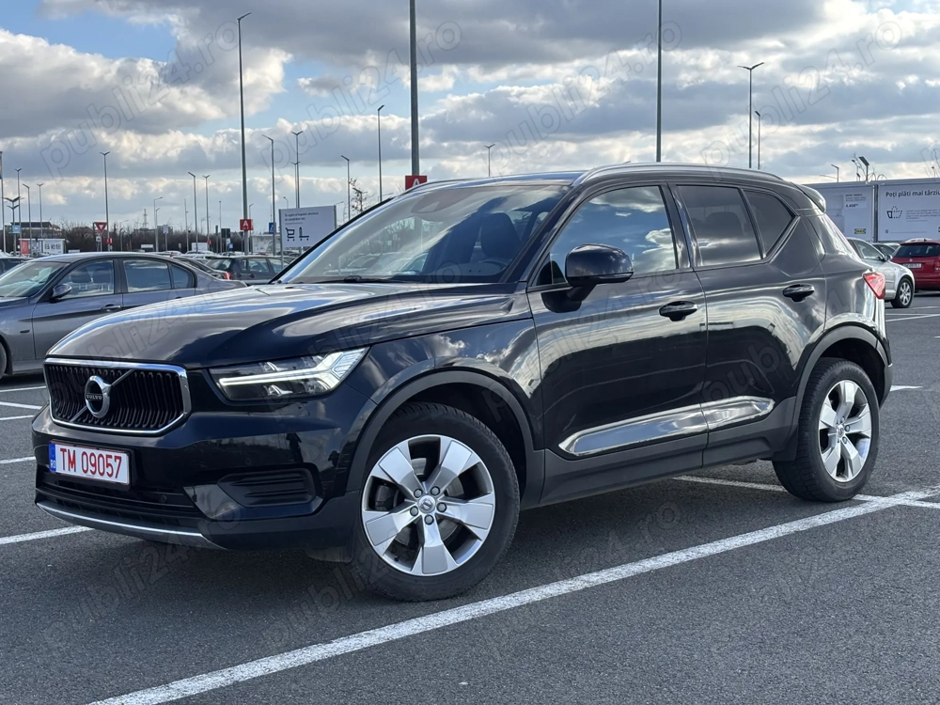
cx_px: 470
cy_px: 352
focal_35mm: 52
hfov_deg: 36.8
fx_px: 1412
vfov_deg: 28.0
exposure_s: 1/1311
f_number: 1.6
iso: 32
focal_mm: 5.96
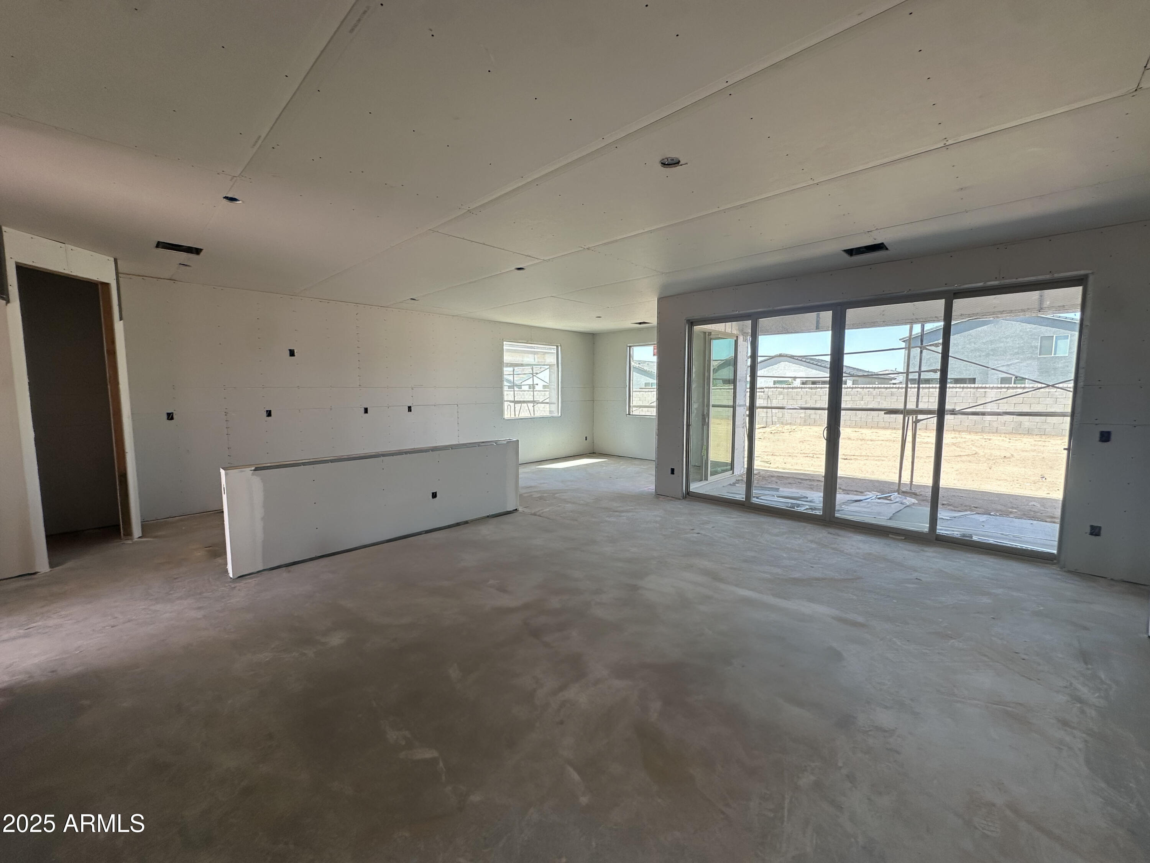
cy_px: 432
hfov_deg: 102.1
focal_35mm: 14
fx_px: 465
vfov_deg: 85.7
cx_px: 575
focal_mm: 2.22
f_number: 2.2
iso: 40
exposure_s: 1/148
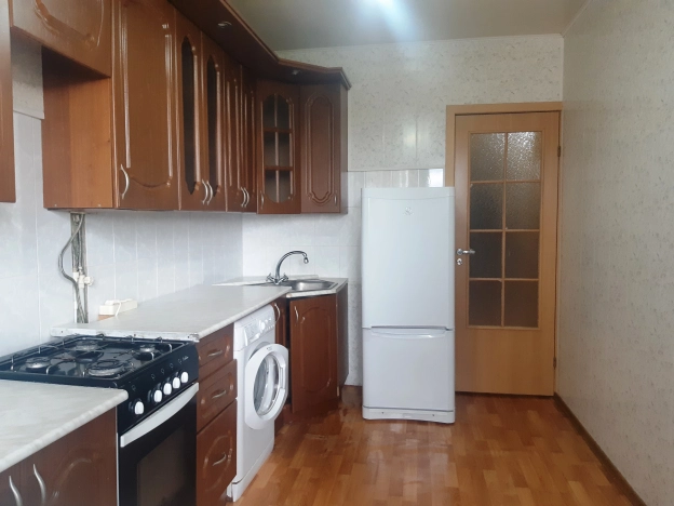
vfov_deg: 53.1
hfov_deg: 67.3
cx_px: 337
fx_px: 506
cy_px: 253
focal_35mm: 26
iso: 125
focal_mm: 3.93
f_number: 1.7
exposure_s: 1/50
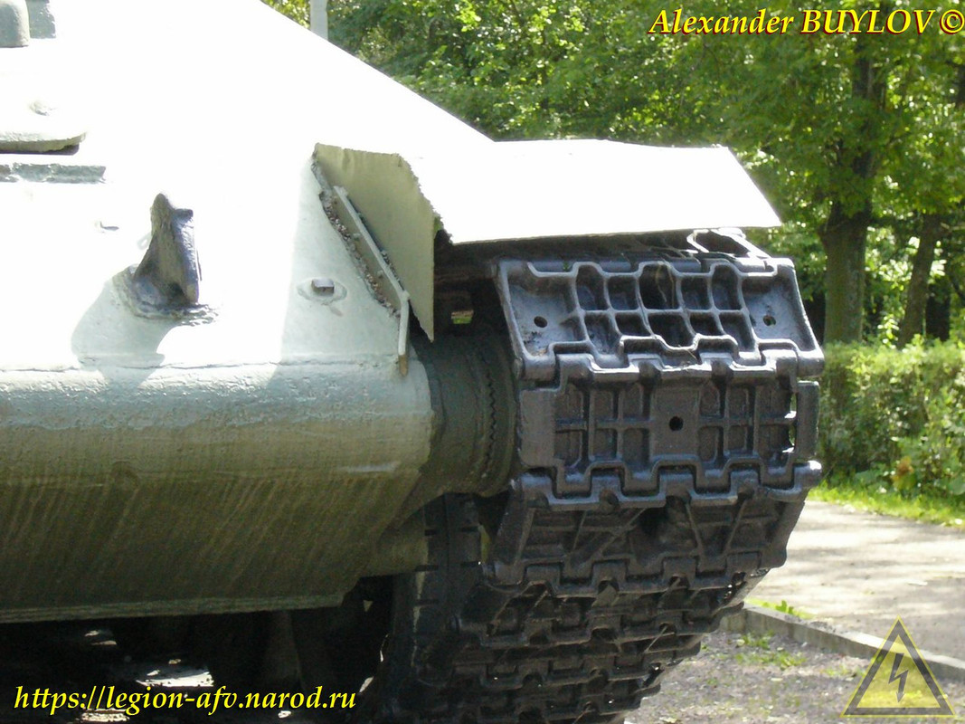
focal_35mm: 86
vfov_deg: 17.2
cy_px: 362
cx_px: 482
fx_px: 2397
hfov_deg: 22.8
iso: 400
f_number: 4.6
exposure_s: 1/400
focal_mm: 14.3
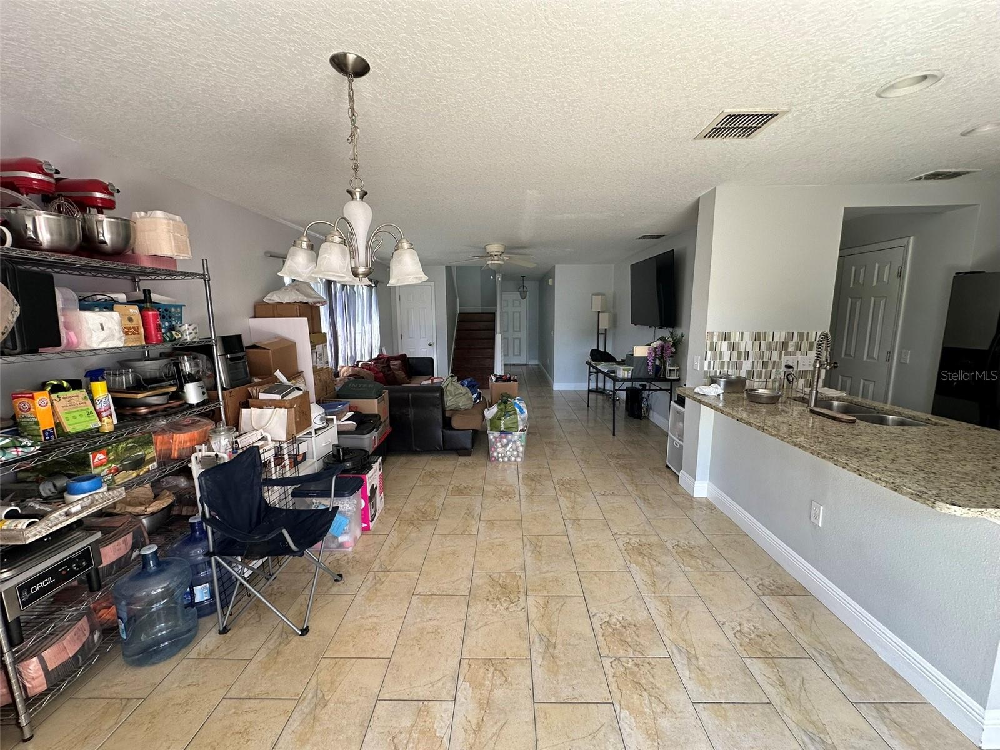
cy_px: 375
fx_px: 404
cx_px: 500
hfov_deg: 102.1
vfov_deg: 85.7
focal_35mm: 14
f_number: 2.2
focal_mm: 2.22
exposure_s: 1/99
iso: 100
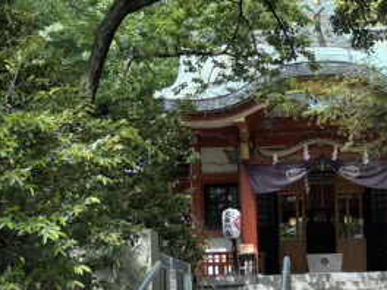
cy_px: 291
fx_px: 771
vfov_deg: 20.6
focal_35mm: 69
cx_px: 317
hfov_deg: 27.5
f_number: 1.6
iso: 50
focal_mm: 5.96
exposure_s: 1/645
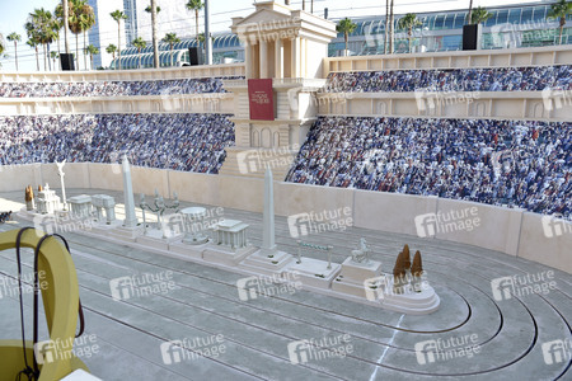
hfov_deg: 73.7
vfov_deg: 53.1
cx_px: 286
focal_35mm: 24
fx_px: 381
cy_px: 190
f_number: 6.3
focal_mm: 24
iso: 320
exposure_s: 1/250
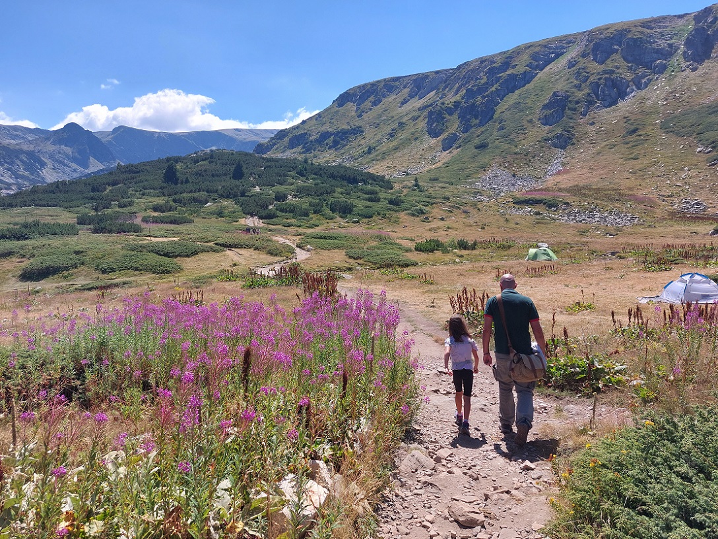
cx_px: 359
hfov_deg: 71.6
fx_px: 498
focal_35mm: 24
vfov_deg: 56.9
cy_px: 270
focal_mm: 5.23
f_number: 1.8
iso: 25
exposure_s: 1/806
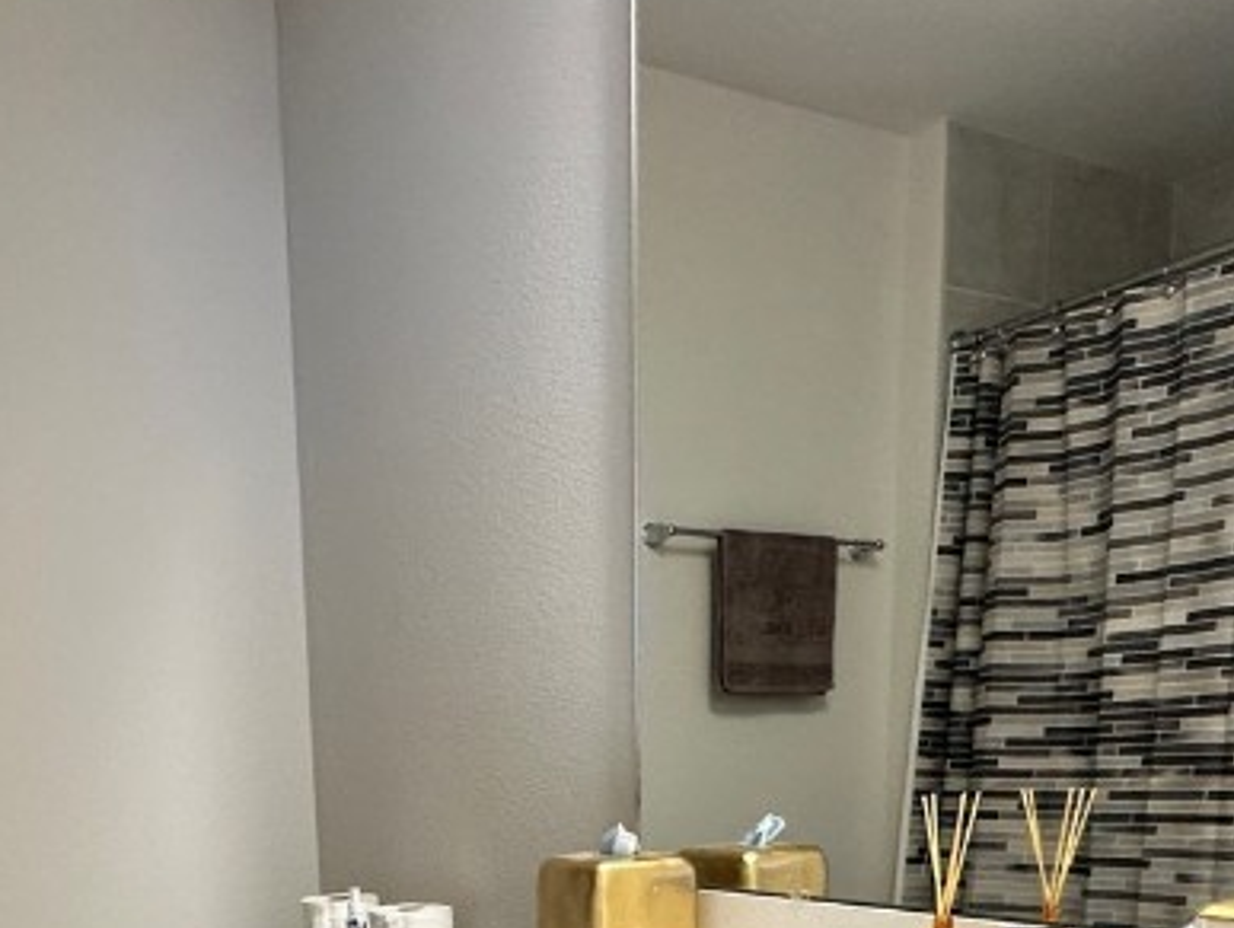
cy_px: 1024
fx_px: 1320
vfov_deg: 33.6
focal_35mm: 37
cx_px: 475
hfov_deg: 49.7
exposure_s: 1/120
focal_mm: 2.22
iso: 200
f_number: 2.2
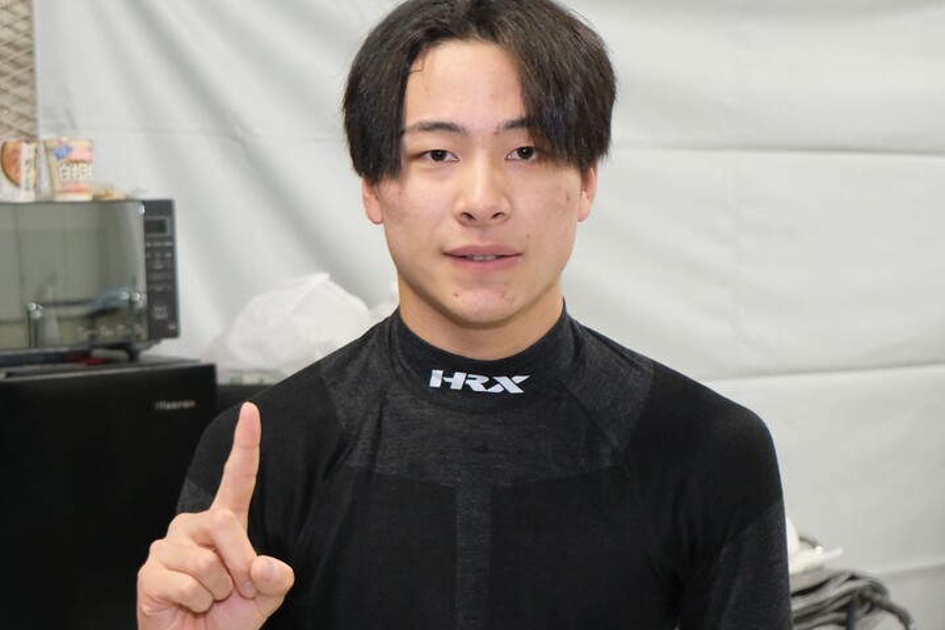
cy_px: 315
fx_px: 1654
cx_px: 472
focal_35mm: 63
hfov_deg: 31.9
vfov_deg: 21.6
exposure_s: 1/180
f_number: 5.6
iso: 6400
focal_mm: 42
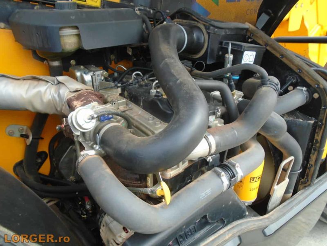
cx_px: 164
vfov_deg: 53.1
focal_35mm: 26
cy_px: 123
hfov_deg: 67.3
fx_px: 246
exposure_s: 1/160
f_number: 3.2
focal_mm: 4.6
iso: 100
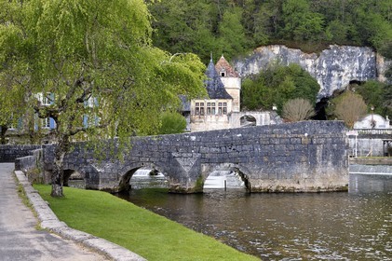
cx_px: 196
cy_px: 130
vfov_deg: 24.2
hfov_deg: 35.7
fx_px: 609
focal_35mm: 56
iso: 200
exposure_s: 1/80
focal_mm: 56
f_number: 9
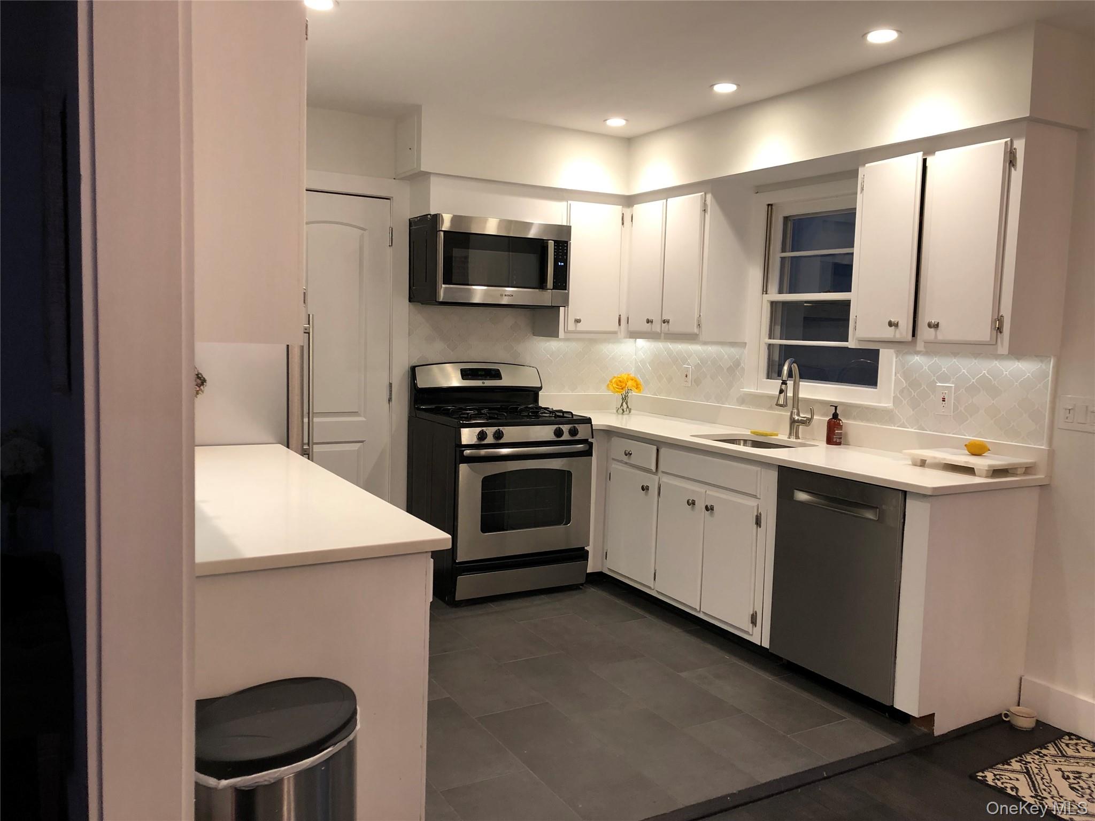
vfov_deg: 49.7
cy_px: 410
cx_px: 548
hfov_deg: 63.4
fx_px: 886
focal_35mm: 28
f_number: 1.8
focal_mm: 4
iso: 40
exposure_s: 1/17
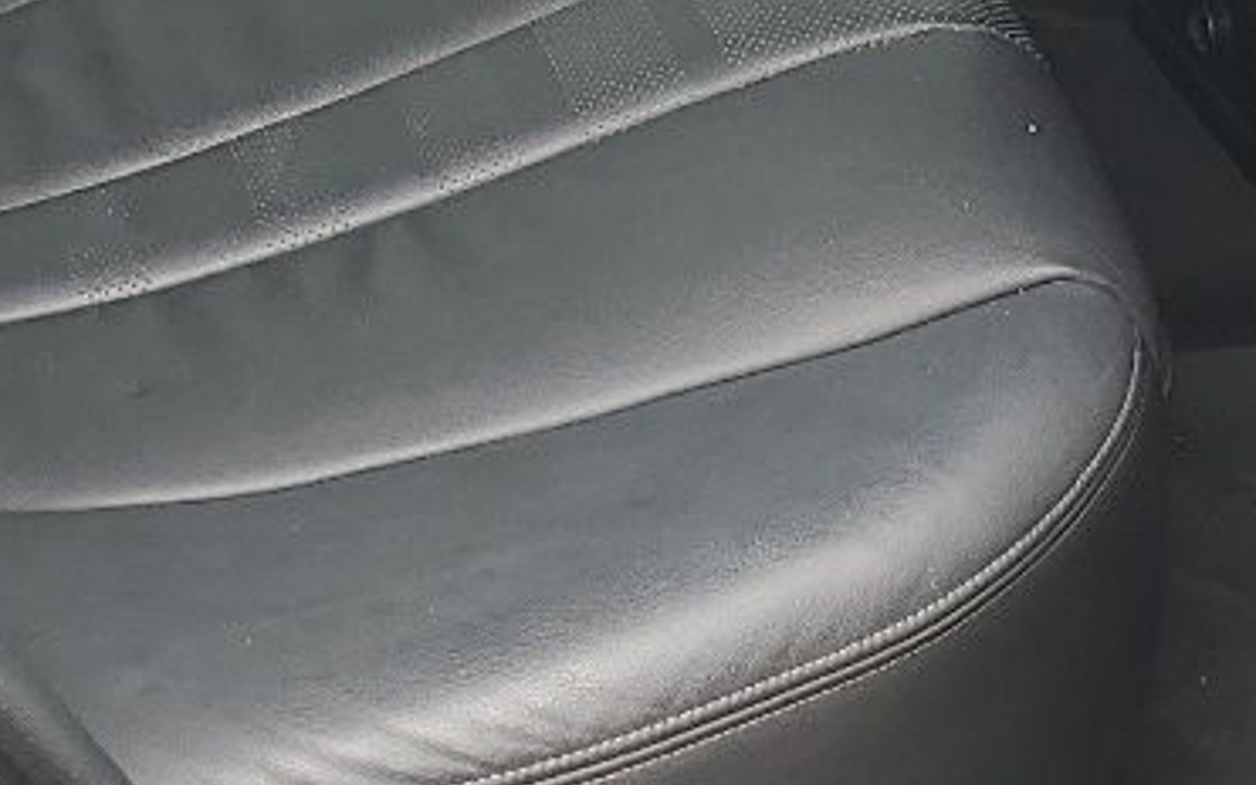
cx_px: 440
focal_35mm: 119
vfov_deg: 10.1
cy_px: -866
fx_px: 4074
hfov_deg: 17.5
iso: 50
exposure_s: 1/204
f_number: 1.5
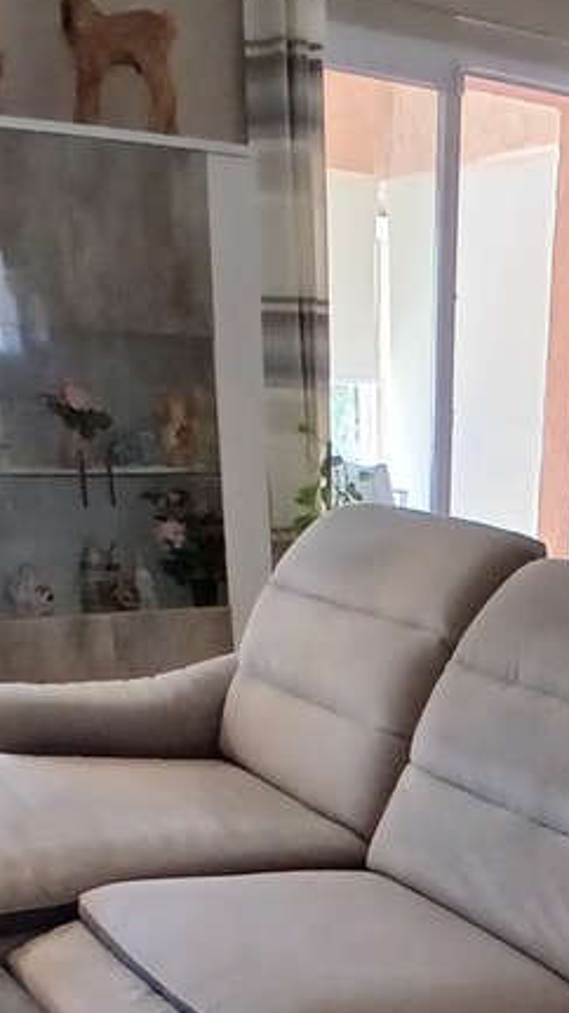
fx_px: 1182
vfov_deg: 39.3
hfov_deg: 26.2
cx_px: 506
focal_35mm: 44
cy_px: 1074
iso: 160
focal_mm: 1.4
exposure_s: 1/33.3
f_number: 2.2
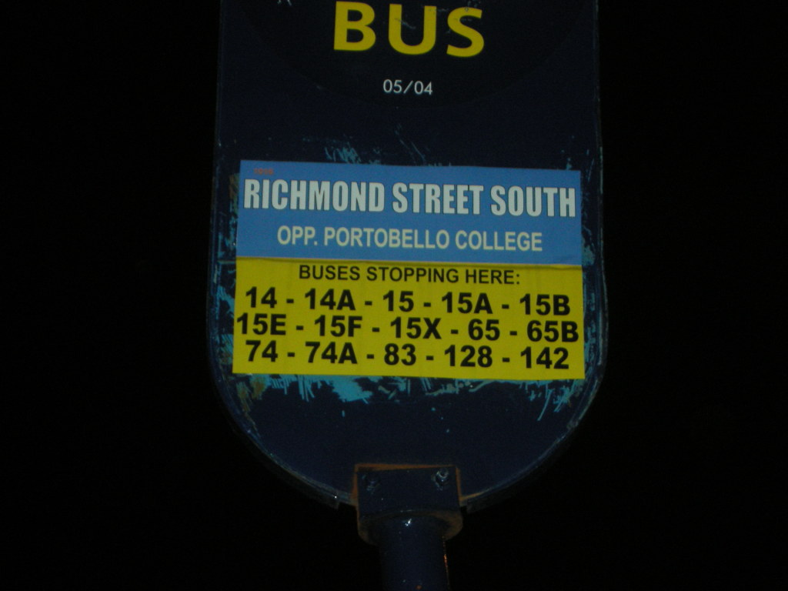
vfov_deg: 14.1
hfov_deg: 18.7
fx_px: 2390
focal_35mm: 105
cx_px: 394
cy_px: 296
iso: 200
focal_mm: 17.4
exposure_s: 1/120
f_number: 5.4
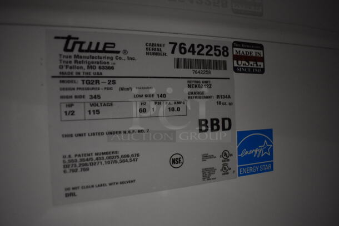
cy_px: 113
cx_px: 170
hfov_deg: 67.3
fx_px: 254
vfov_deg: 48.0
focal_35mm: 27
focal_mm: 18
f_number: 3.5
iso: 3200
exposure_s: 1/50
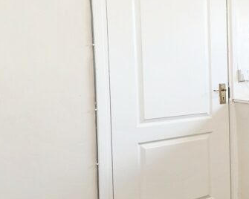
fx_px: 317
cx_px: 319
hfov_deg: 32.7
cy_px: 85
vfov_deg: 34.8
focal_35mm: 43
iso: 320
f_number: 4
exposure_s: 1/60
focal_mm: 10
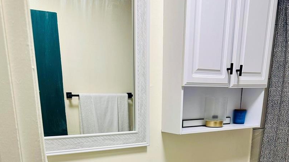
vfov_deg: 27.4
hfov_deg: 51.6
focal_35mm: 39
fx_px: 299
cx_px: 146
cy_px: 185
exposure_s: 1/120
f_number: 1.78
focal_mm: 6.86
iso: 160
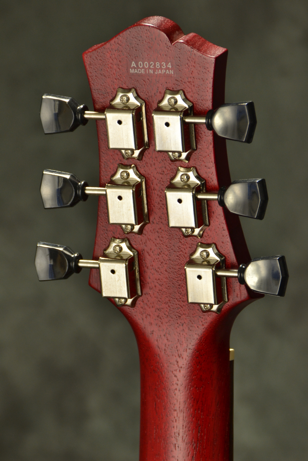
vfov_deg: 6.9
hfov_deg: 4.6
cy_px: 230
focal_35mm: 300
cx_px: 154
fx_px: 3850
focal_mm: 200
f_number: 10
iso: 400
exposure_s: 1/5
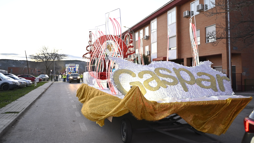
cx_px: 124
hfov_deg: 64.3
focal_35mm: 30
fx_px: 202
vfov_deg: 38.8
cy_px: 59
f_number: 2.8
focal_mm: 28
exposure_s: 1/200
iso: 1250
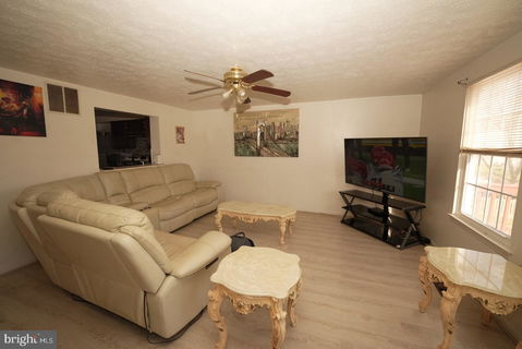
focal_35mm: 15
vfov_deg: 78.9
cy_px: 174
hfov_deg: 101.9
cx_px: 261
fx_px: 212
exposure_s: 1/160
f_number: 2.8
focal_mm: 14.6
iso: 2500
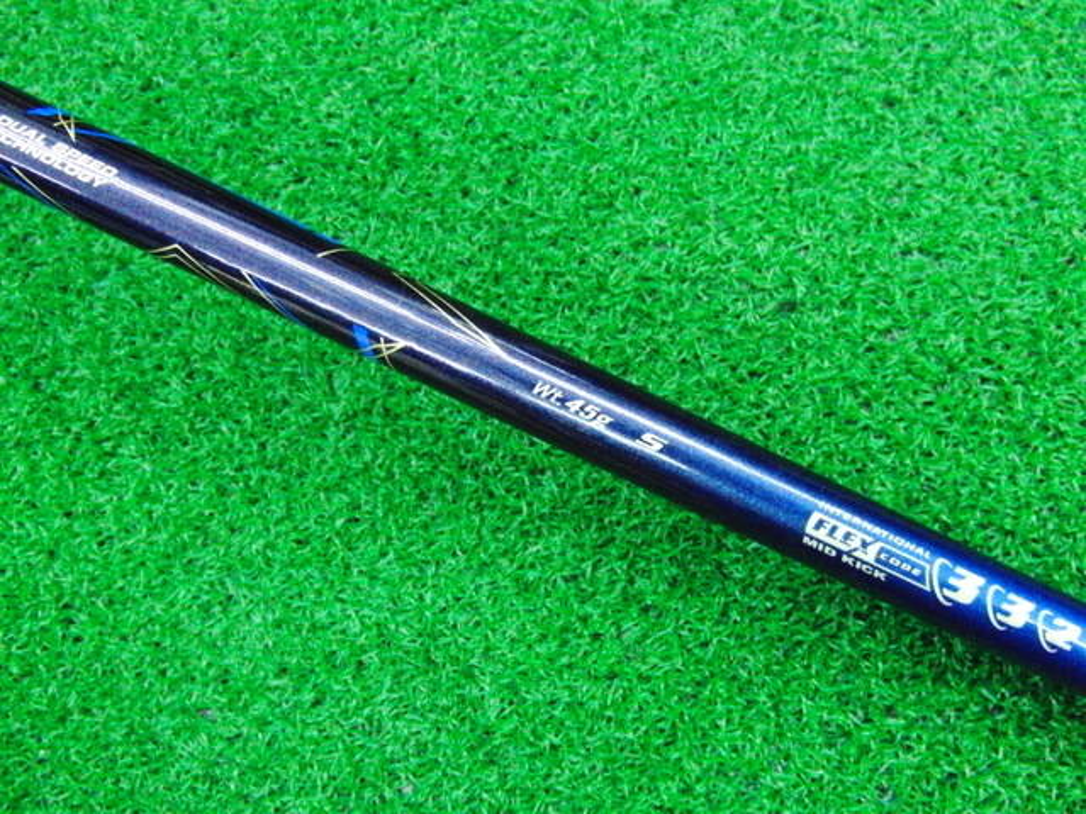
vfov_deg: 38.7
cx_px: 543
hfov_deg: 50.1
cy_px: 407
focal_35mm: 37
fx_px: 1161
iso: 3200
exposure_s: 1/160
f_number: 3.6
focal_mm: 6.42
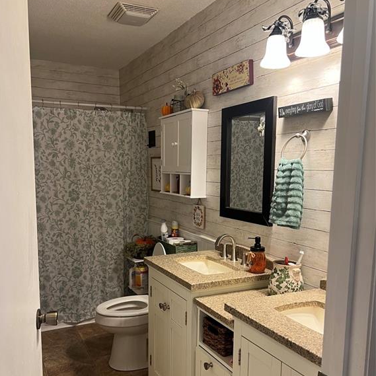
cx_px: 186
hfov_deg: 52.5
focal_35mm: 31
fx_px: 381
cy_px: 223
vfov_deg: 52.2
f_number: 1.5
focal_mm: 5.7
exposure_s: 1/60
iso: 100
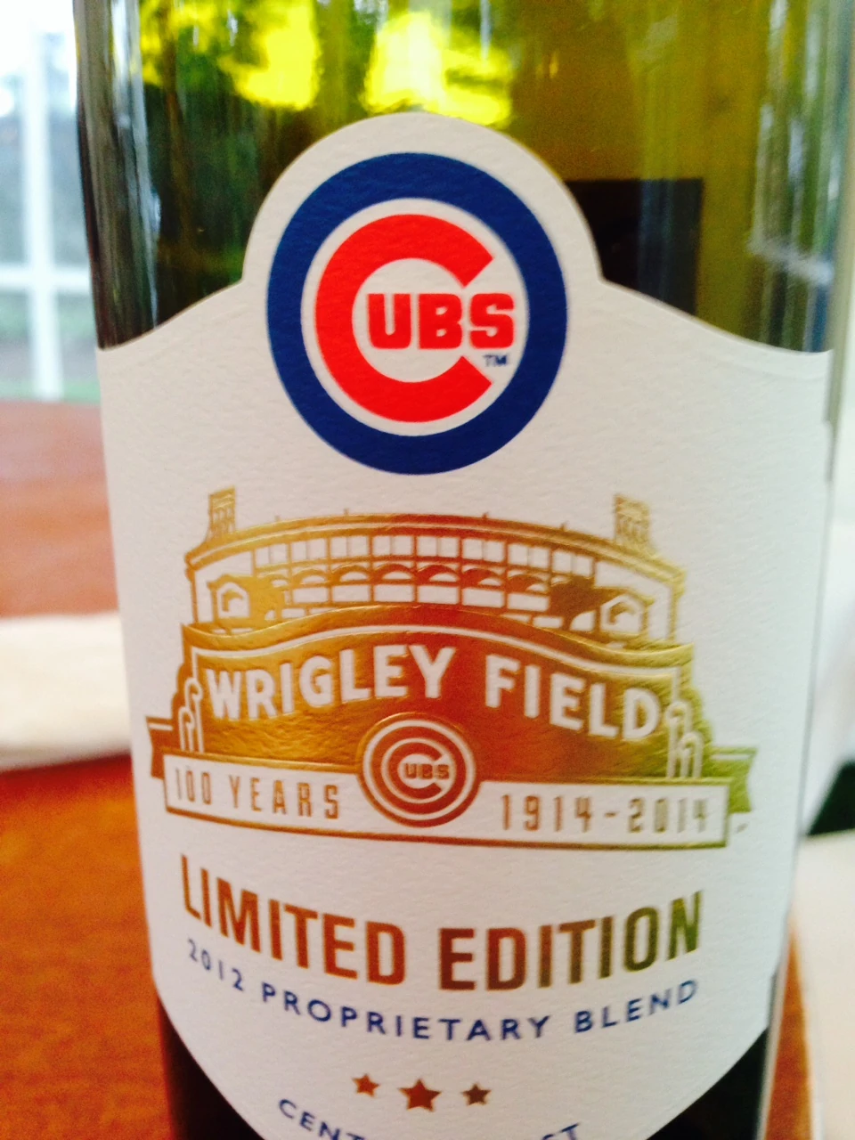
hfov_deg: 42.9
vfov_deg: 55.4
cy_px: 570
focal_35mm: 33
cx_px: 428
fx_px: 1087
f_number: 2.4
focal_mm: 4.12
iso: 250
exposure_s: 1/20
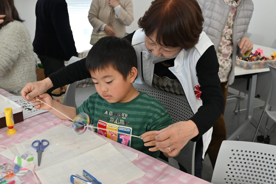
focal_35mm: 36
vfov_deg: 36.9
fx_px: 276
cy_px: 92
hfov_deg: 53.1
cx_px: 138
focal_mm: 24
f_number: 3.8
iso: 560
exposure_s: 1/125
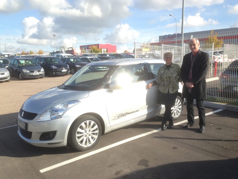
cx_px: 119
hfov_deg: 55.4
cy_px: 90
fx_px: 227
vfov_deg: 42.9
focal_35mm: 33
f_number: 2.4
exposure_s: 1/809
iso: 50
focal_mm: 4.12
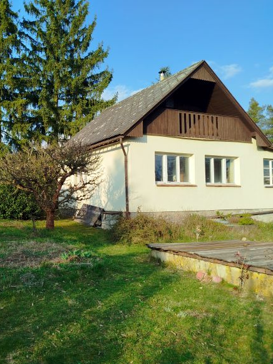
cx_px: 63
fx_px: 347
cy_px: 187
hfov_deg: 41.5
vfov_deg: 55.4
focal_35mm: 33
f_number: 1.7
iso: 50
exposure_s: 1/784
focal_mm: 5.31
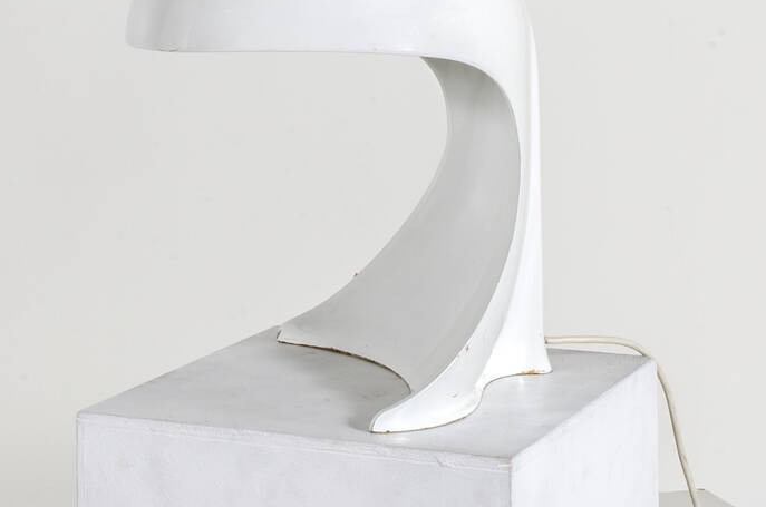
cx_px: 361
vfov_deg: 12.7
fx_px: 2272
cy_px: 79
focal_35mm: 107
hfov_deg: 19.1
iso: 125
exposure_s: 1/160
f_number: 18
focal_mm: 35
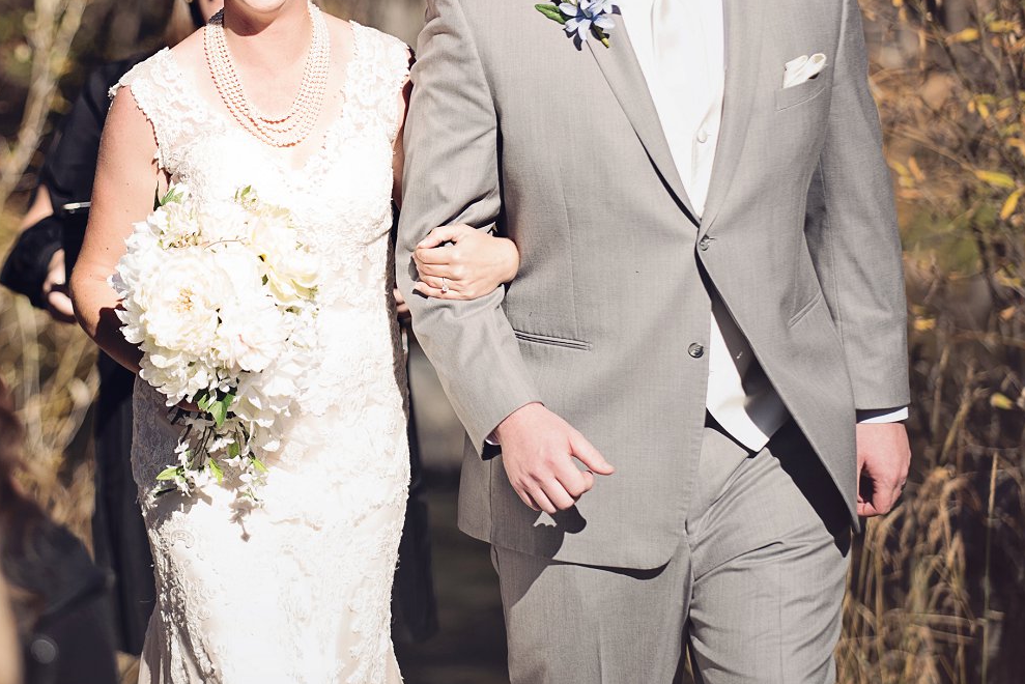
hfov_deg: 7.3
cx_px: 268
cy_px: 175
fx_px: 8060
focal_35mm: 283
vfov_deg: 4.9
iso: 160
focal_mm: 140
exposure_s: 1/1600
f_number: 2.8
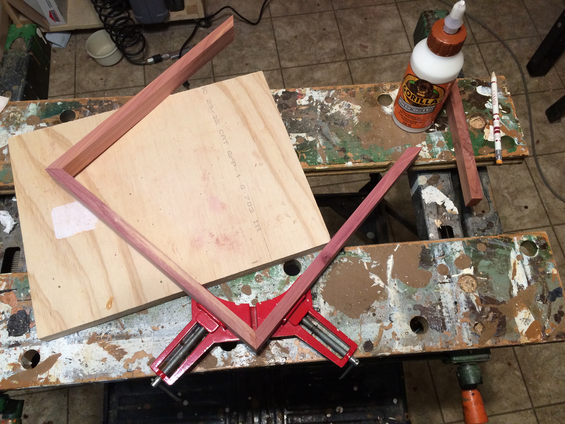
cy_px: 212
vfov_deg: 48.2
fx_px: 473
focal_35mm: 29
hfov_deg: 61.7
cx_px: 282
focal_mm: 4.15
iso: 125
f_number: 2.2
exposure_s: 1/30
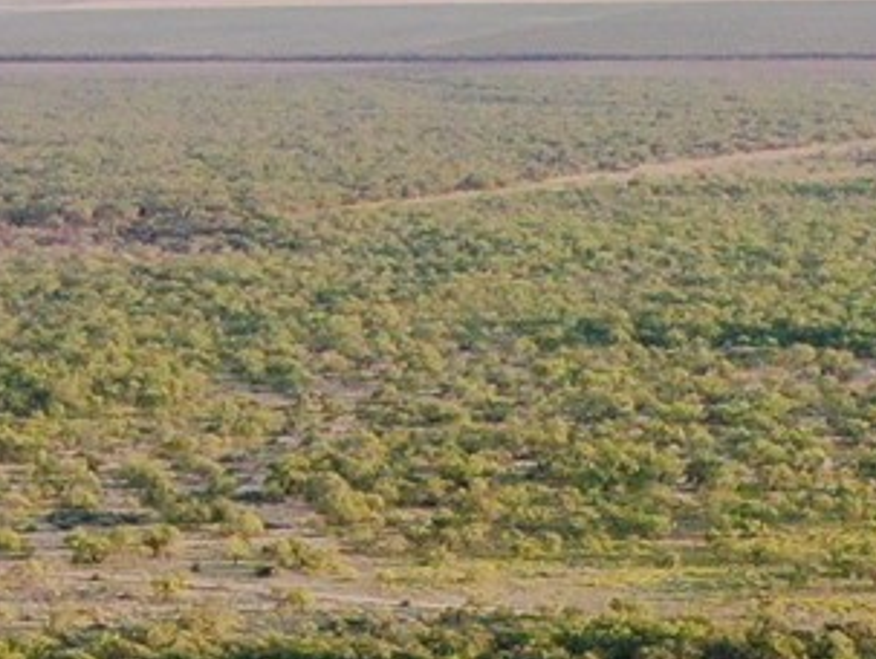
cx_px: 685
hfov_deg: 12.1
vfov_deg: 8.7
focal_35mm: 162
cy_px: 1309
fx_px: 4104
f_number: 2.8
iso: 110
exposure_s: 1/240
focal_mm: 4.39
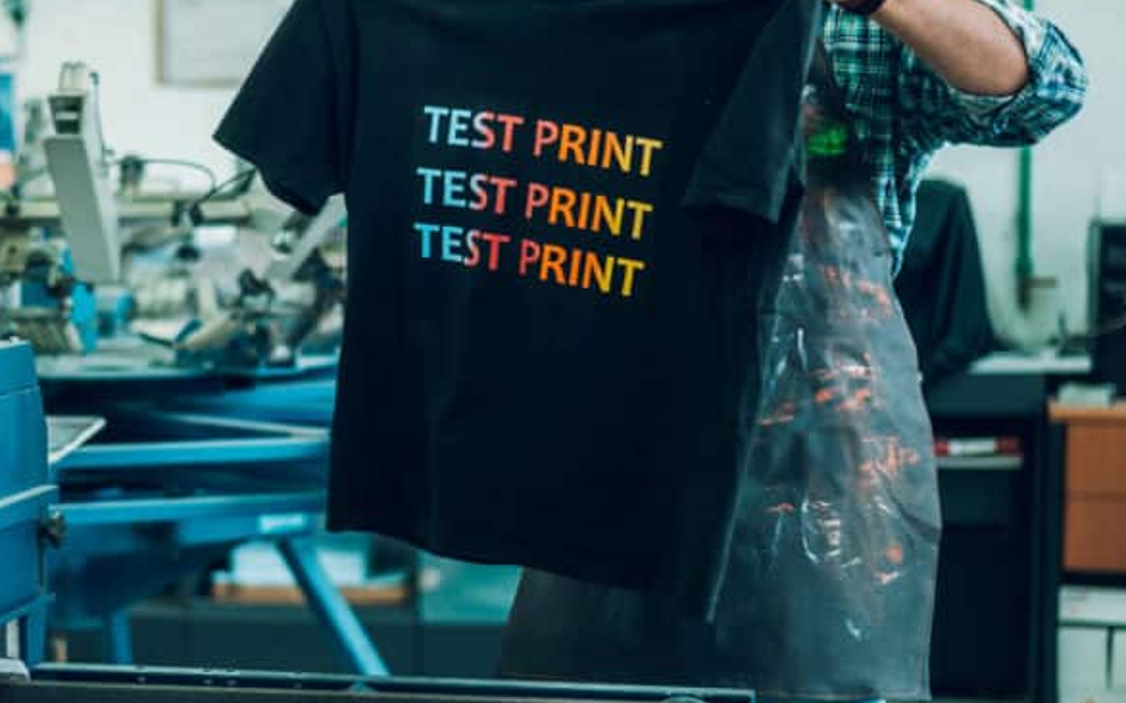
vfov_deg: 14.7
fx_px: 2731
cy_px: 391
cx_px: 225
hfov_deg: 23.0
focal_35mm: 89
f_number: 1.8
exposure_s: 1/100
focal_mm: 50
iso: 250
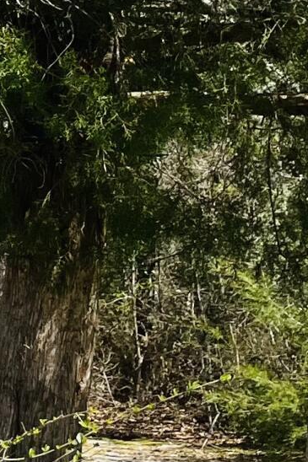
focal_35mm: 148
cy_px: 137
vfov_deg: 13.8
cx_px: -910
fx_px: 1900
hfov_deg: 7.1
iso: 50
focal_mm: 5.1
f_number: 1.6
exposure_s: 1/2222
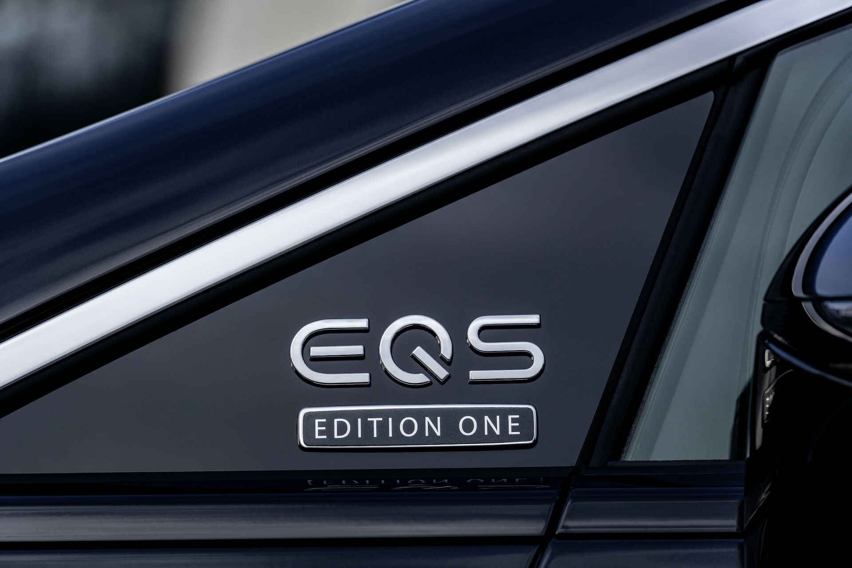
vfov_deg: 6.9
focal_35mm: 200
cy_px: 284
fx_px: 4733
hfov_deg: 10.3
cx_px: 426
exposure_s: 1/320
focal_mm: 200
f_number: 5.6
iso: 200
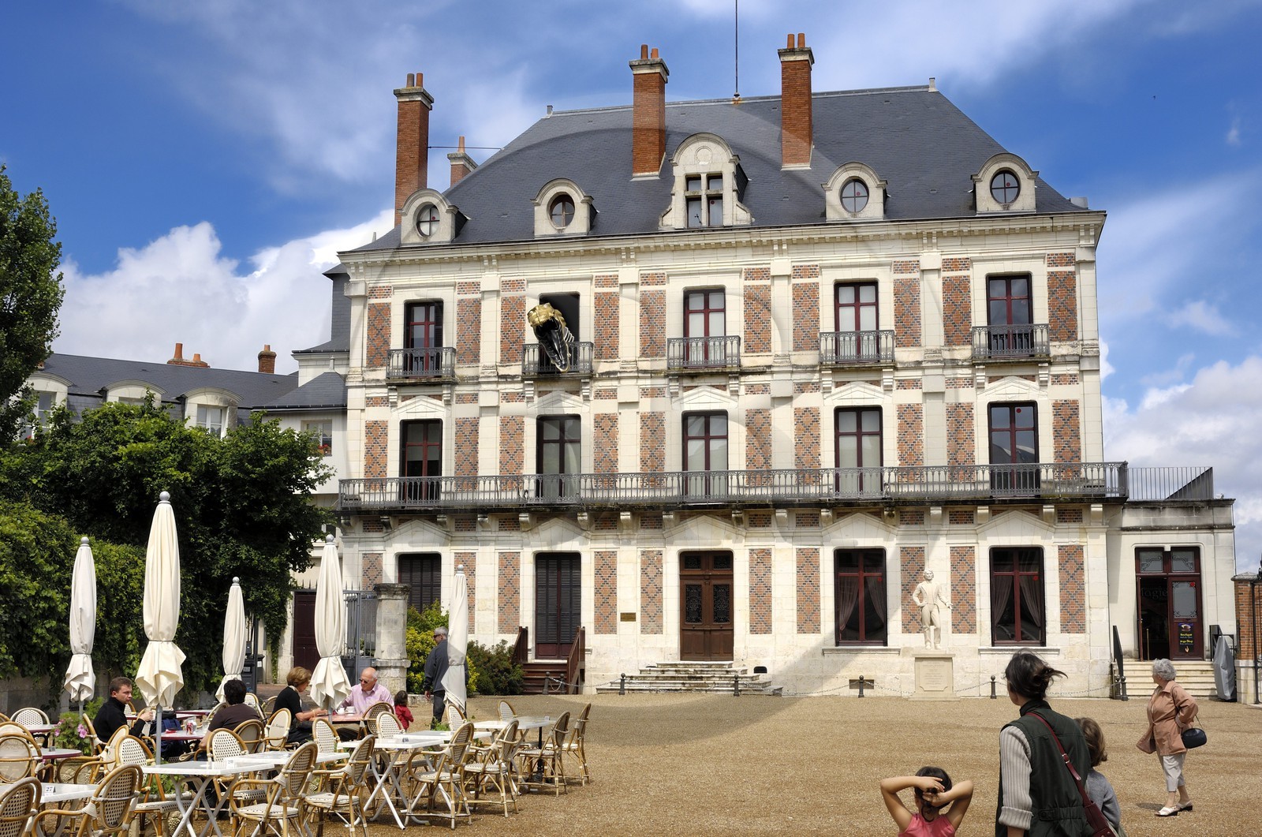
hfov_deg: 46.5
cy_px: 418
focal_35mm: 42
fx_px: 1470
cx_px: 631
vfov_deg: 31.8
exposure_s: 1/160
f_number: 12
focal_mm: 28
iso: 100
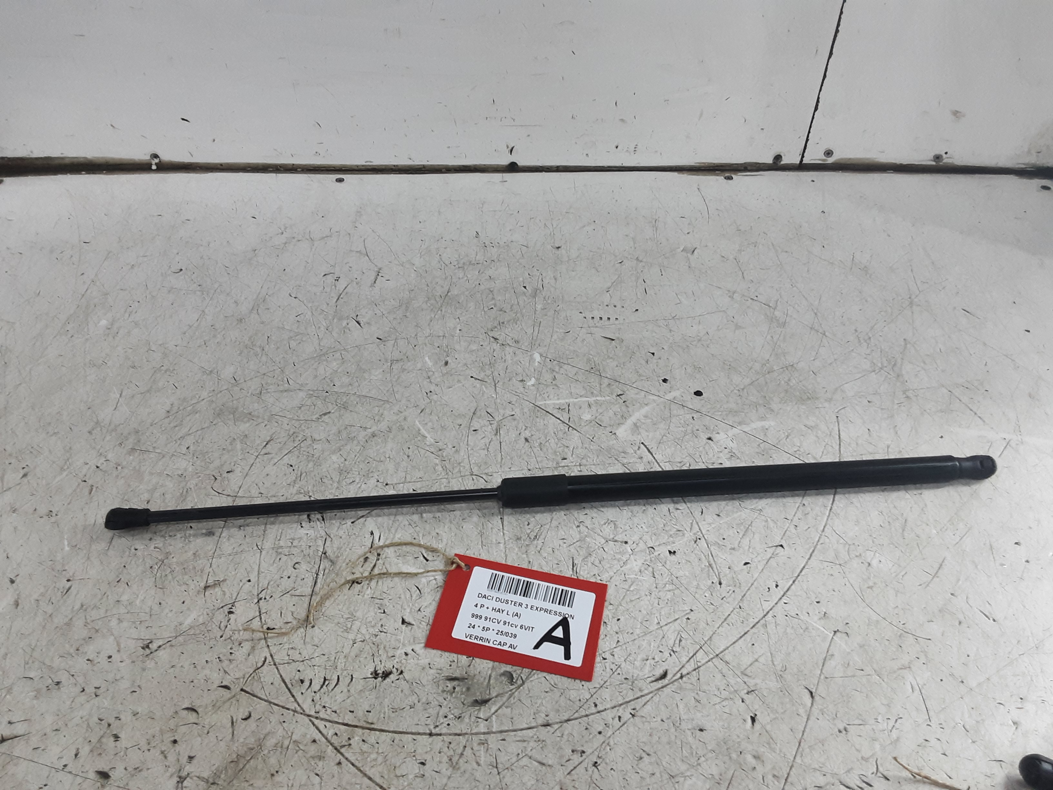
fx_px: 821
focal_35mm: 27
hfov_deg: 65.3
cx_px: 526
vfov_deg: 51.4
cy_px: 395
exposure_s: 1/50
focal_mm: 2.91
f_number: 1.9
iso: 100
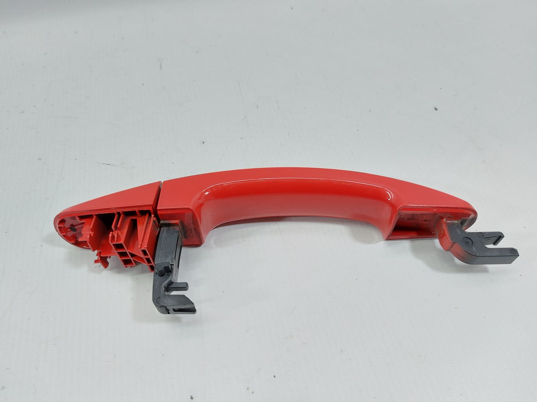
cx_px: 268
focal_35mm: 24
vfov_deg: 56.8
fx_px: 372
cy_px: 201
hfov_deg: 71.6
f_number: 1.8
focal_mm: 5.23
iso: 64
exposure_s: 1/50
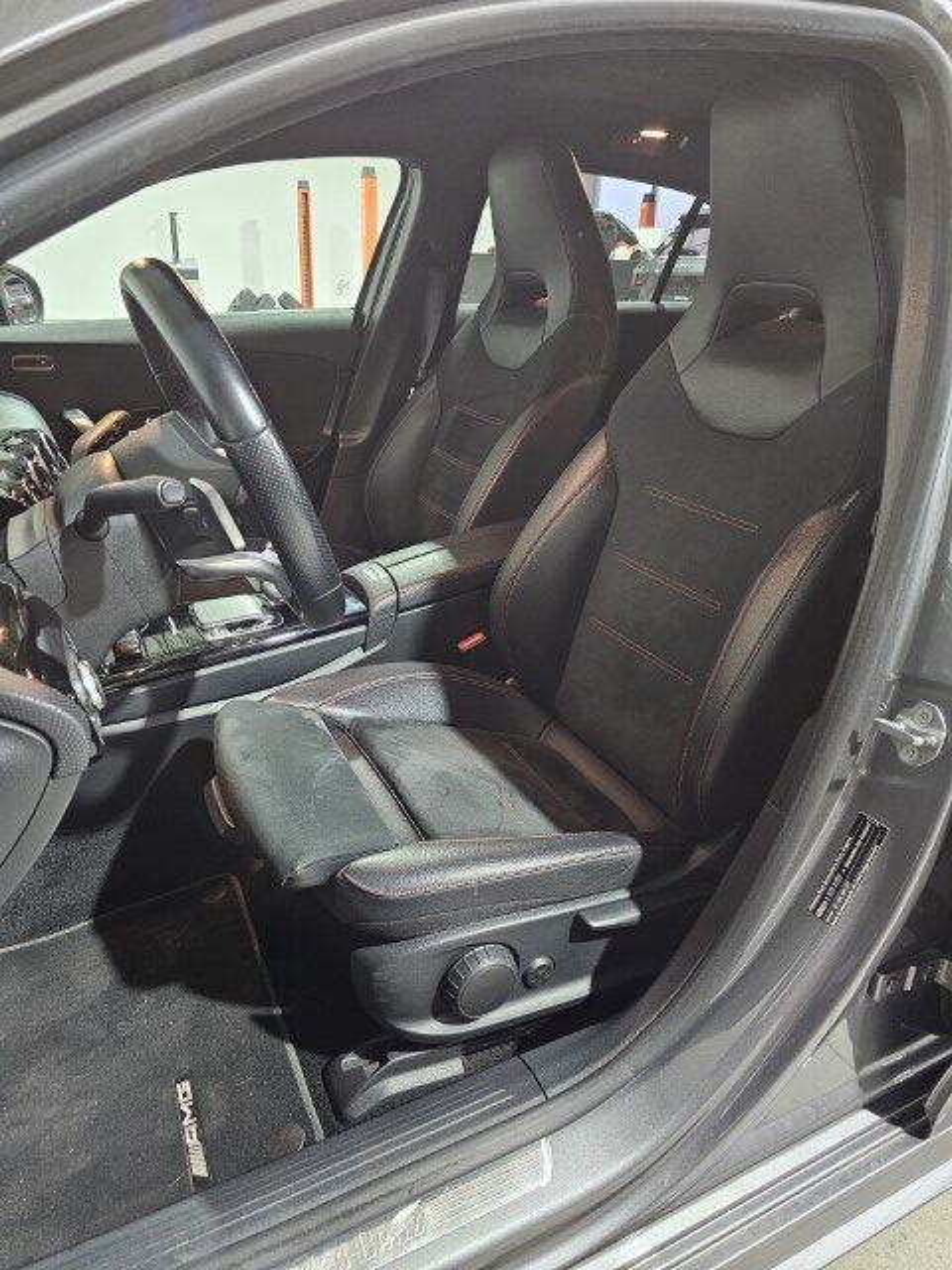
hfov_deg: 58.9
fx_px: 843
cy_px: 635
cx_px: 476
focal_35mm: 23
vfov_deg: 73.9
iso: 640
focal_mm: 6.3
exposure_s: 1/40
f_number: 1.7
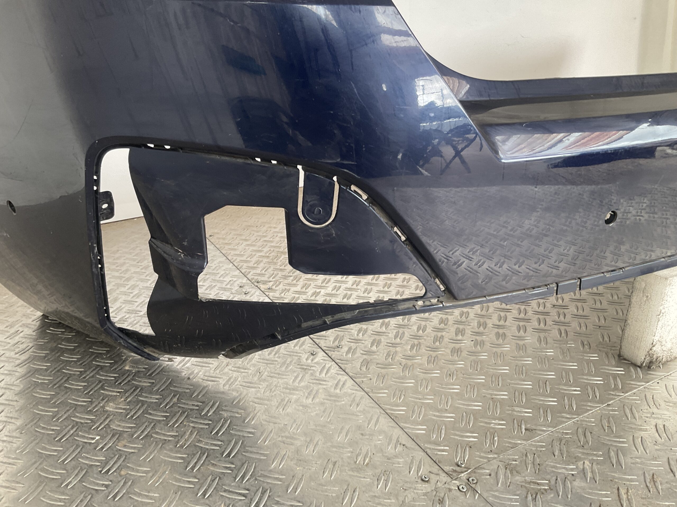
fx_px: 567
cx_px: 338
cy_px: 254
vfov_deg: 48.2
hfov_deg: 61.7
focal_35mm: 29
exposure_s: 1/60
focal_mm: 3
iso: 50
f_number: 1.8
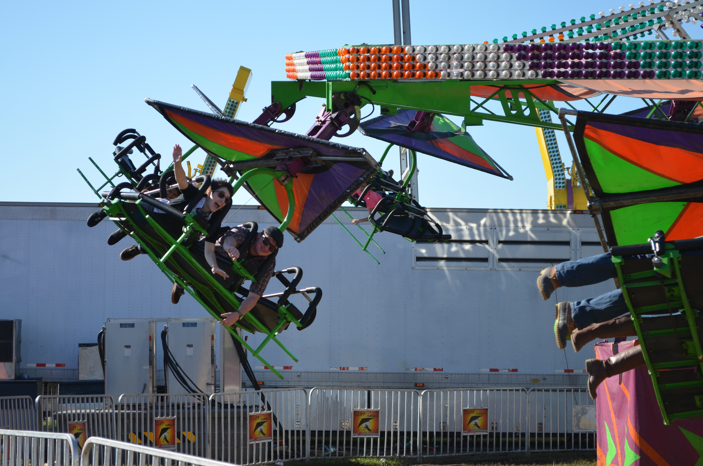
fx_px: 1608
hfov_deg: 24.7
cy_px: 233
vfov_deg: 16.5
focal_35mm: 82
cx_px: 352
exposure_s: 1/1250
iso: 400
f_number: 5.6
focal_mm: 55
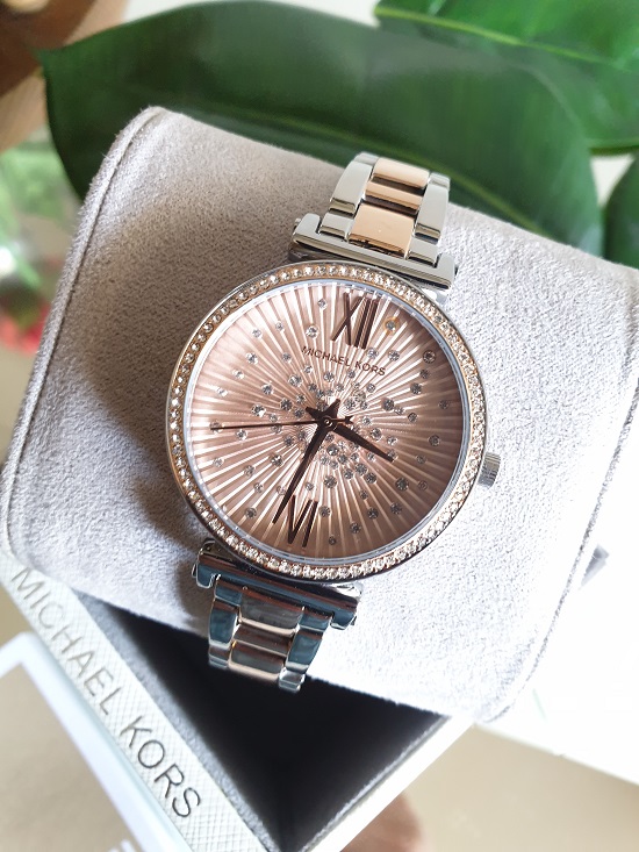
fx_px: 640
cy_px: 426
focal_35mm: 26
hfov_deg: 53.1
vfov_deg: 67.3
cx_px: 320
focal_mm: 4.3
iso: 320
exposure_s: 1/24
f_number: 2.4
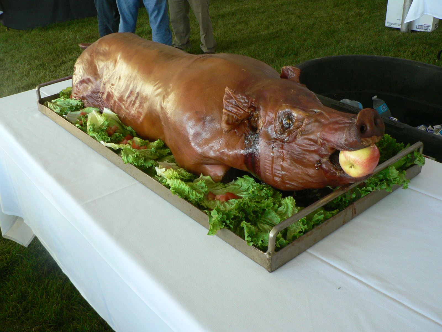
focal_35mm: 36
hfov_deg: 51.4
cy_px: 166
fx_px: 460
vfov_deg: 39.7
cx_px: 221
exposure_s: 1/30
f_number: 2.8
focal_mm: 6
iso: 200
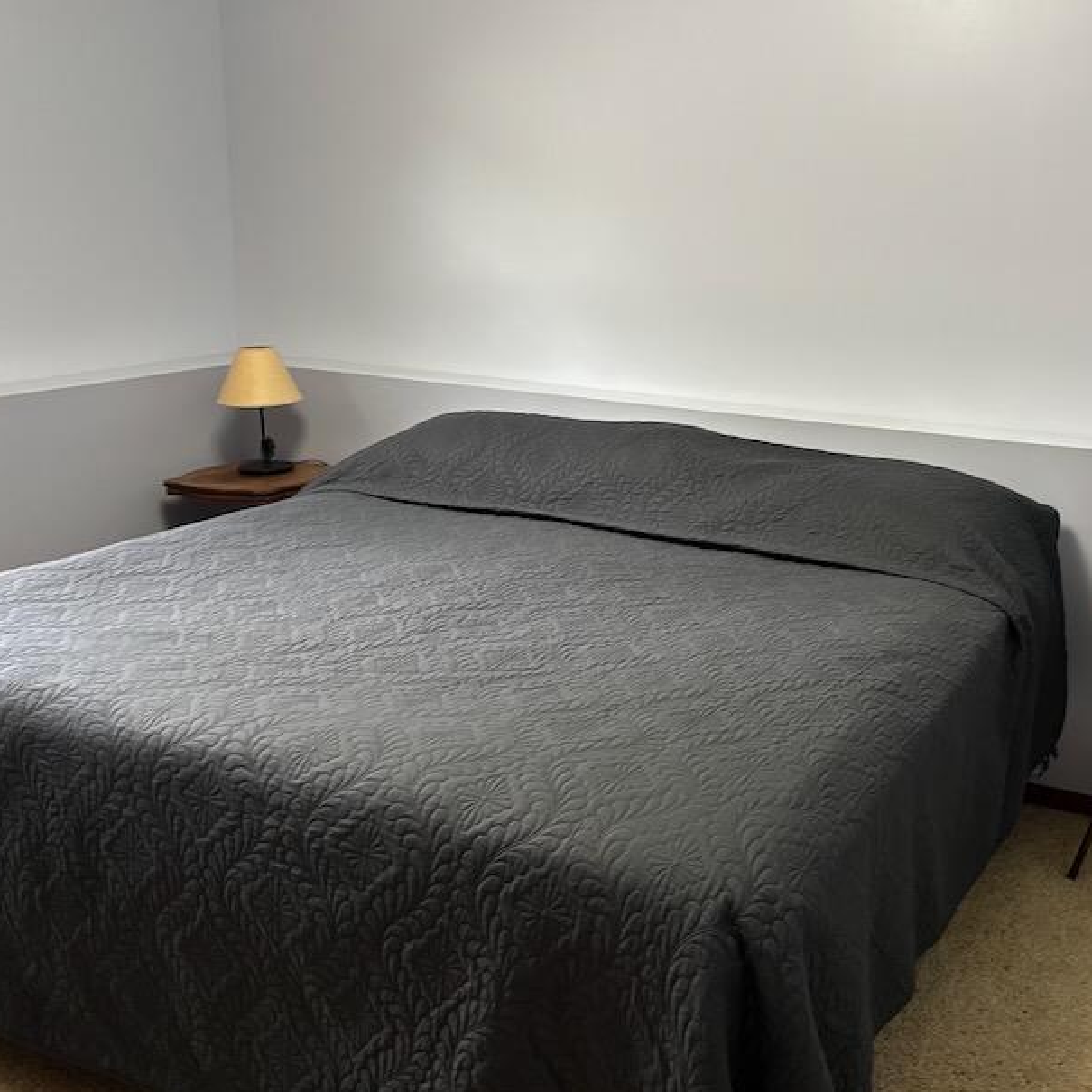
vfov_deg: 43.9
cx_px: 652
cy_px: 547
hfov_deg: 43.7
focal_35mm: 38
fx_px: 1356
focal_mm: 5.96
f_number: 1.6
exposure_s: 1/60
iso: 250
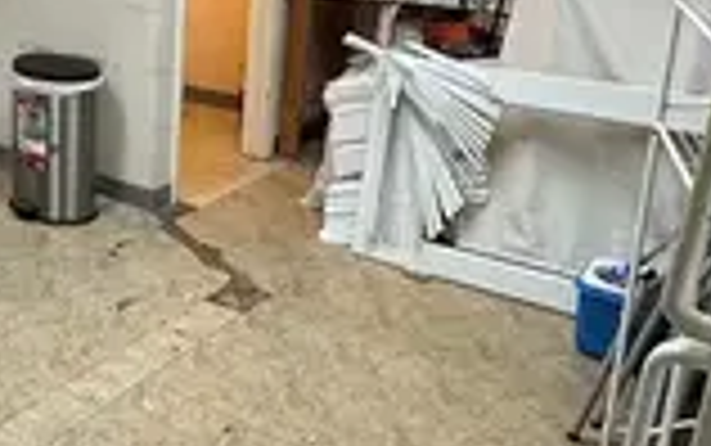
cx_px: -18
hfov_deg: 35.9
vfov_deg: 25.6
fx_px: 970
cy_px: 110
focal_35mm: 50
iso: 160
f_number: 2.2
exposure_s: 1/60
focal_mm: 2.22
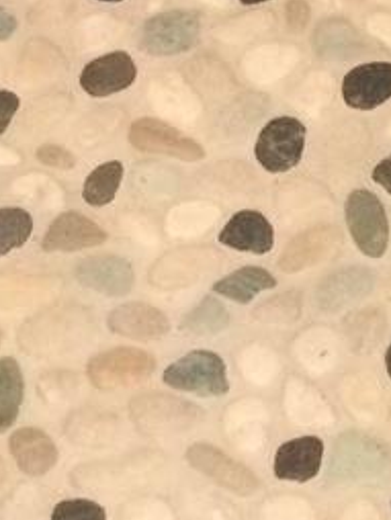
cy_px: -925
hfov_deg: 7.9
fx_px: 2751
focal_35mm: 183
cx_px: 611
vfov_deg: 9.1
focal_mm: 3.3
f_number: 2.4
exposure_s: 1/30
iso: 125
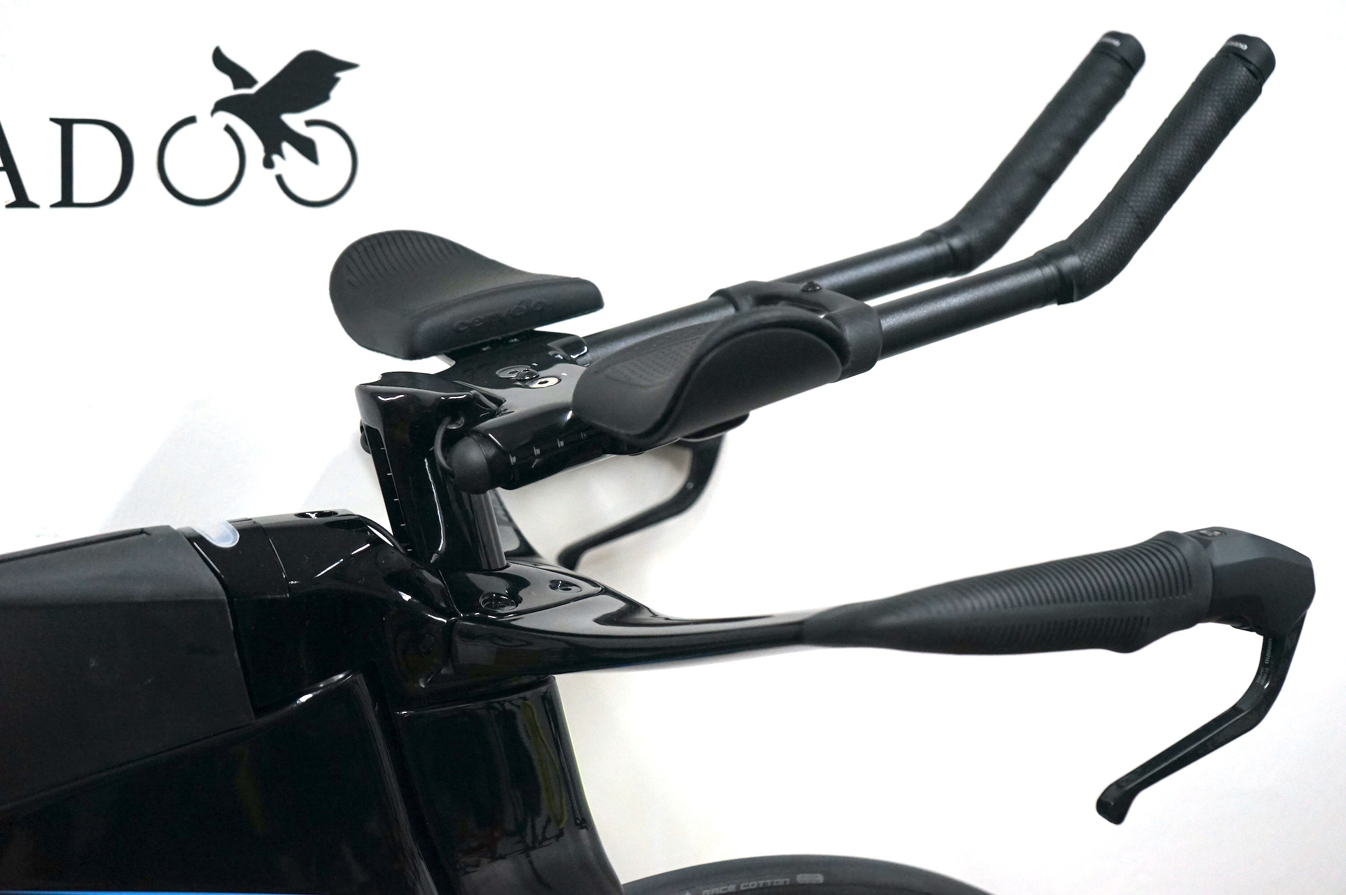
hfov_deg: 38.2
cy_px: 448
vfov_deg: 25.9
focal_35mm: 52
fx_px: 1942
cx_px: 673
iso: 2000
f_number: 5
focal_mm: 52
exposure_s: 1/160
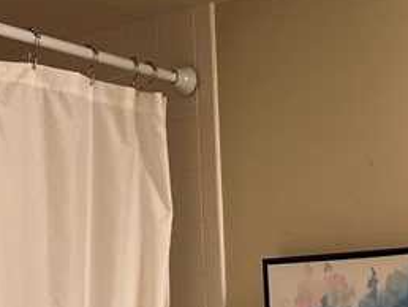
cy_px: 495
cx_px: 550
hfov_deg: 17.7
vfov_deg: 13.4
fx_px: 1215
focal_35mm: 103
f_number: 1.5
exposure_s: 1/120
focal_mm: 5.7
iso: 125
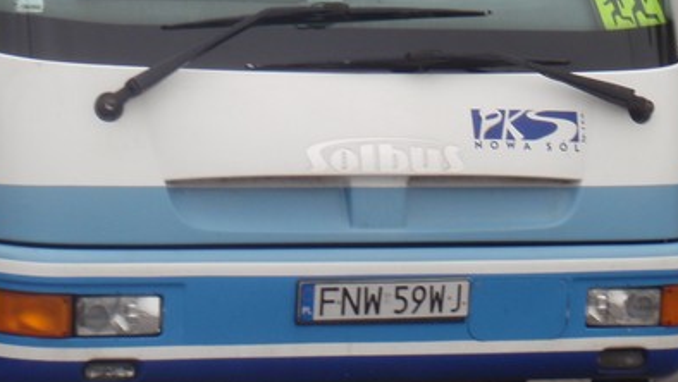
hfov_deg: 12.4
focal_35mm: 174
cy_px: -58
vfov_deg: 6.9
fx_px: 3129
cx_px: 232
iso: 64
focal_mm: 12.5
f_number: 4.9
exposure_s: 1/125
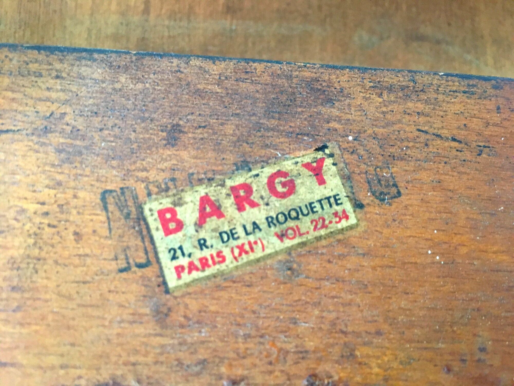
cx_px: 257
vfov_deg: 48.2
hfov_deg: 61.7
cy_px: 193
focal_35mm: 29
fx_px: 431
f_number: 2.2
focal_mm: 4.15
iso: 250
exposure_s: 1/33
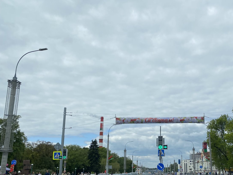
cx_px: 164
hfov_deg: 47.7
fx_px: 256
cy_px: 114
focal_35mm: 38
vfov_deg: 37.4
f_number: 1.8
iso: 32
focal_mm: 4.25
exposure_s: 1/4608
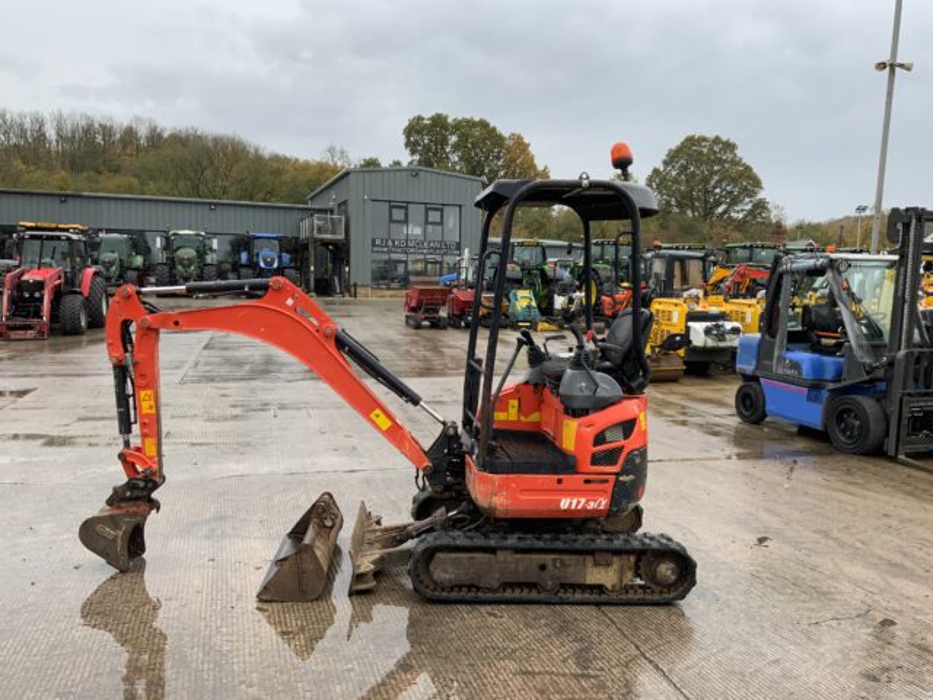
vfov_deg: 48.2
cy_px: 350
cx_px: 466
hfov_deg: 61.7
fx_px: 782
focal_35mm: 29
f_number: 1.8
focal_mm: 3
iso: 16
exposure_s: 1/391
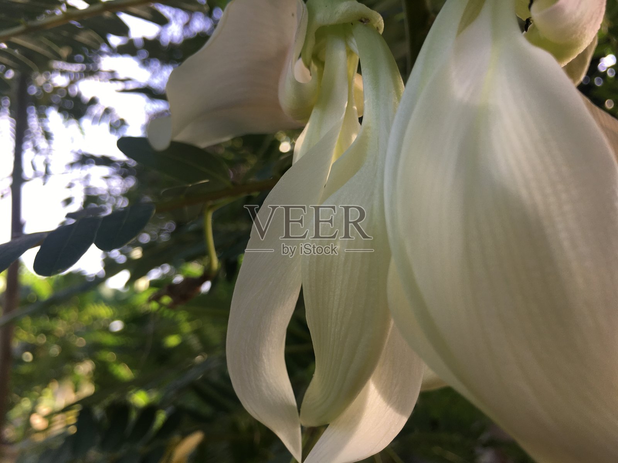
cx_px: 309
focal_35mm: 29
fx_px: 518
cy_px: 232
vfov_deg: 48.2
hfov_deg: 61.7
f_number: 2.2
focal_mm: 4.15
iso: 25
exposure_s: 1/136
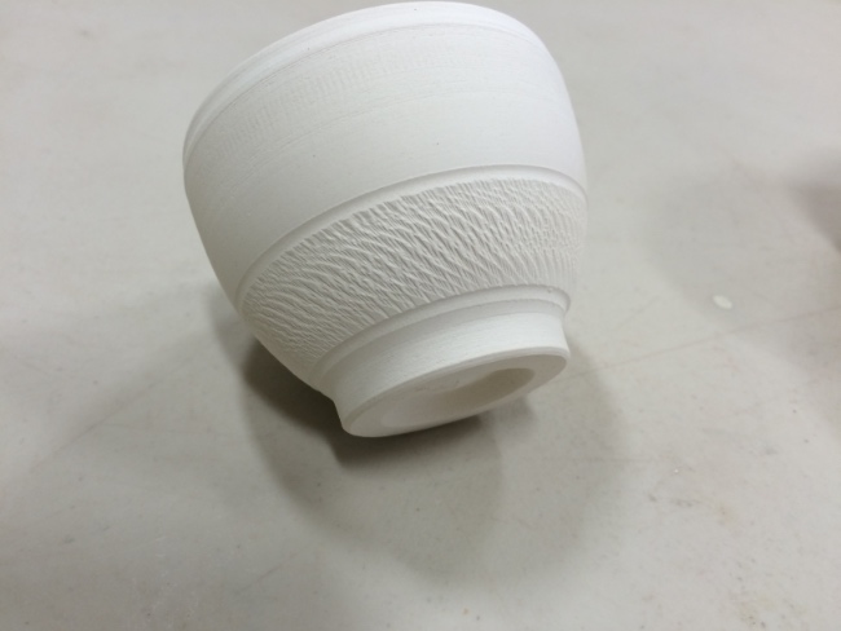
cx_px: 420
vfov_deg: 48.3
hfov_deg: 61.6
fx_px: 705
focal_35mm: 29
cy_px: 316
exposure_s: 1/40
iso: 40
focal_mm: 4.15
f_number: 2.2
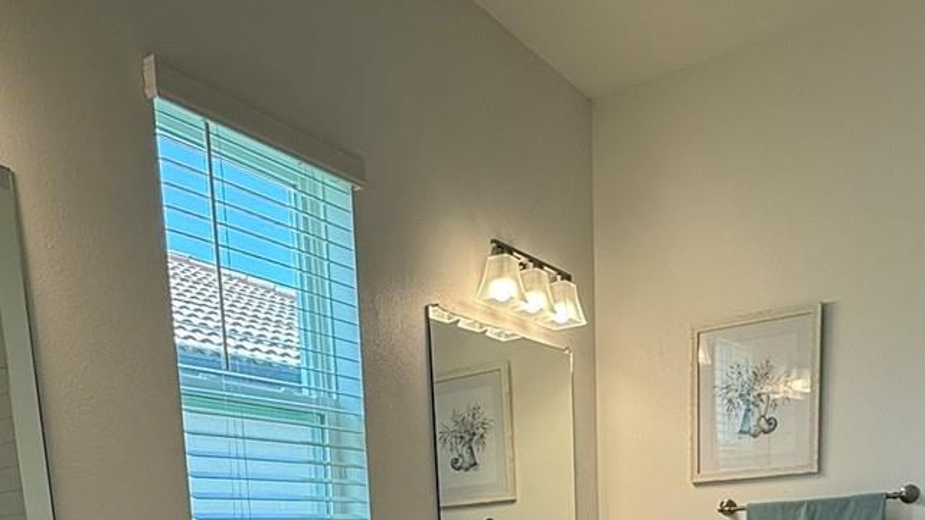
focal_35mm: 38
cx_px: 450
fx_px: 932
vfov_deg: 25.6
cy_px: 720
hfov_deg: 52.8
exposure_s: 1/120
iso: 80
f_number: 2.2
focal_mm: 2.22
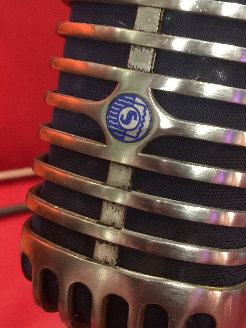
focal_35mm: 50
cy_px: 112
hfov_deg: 28.9
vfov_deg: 37.8
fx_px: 474
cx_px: 169
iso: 125
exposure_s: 1/17
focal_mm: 4.15
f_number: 2.2
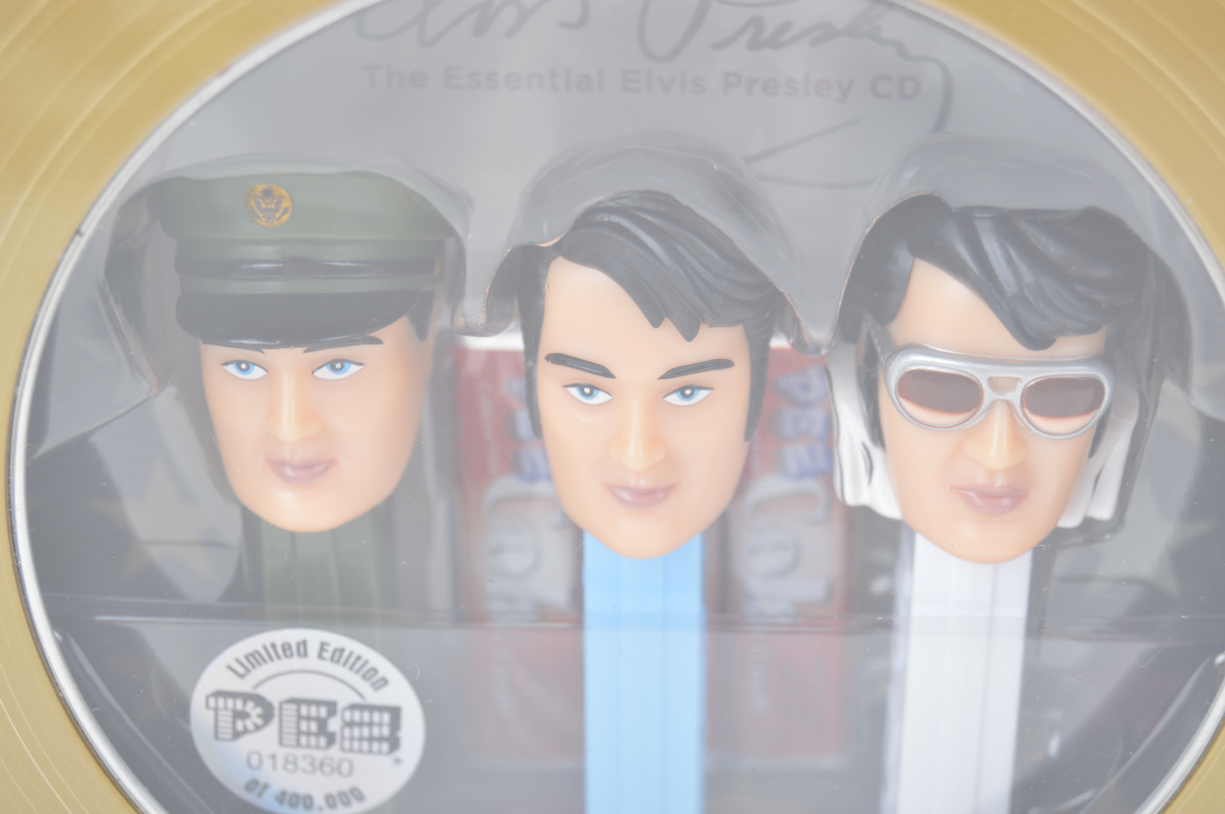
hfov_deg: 23.5
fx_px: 2942
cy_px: 399
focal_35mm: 87
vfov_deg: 15.8
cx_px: 642
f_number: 6.3
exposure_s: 1/30
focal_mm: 55
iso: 100
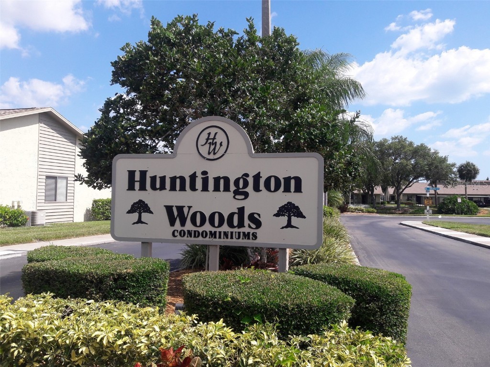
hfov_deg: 63.4
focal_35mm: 28
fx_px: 396
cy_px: 184
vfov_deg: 49.7
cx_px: 245
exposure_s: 1/1385
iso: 40
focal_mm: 3.7
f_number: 1.9
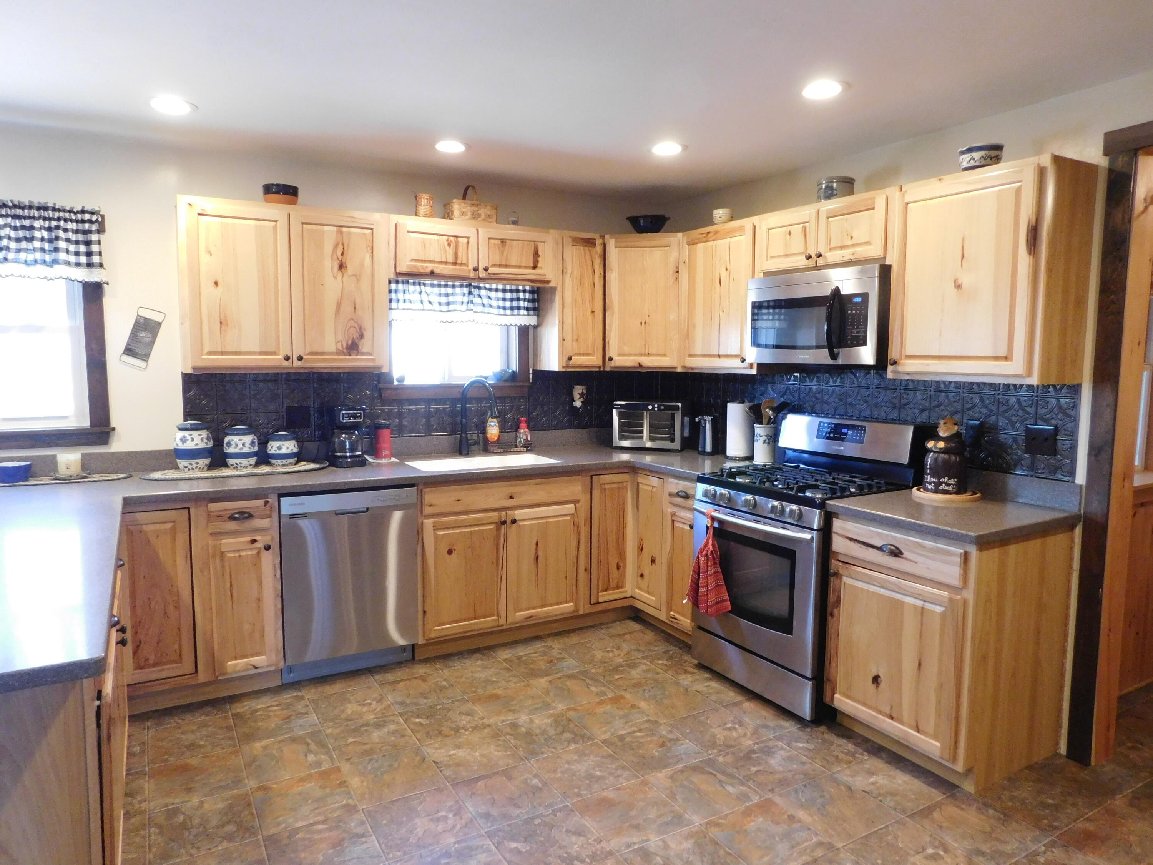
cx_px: 576
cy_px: 432
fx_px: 766
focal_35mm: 23
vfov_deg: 58.9
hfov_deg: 73.9
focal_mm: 4
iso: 400
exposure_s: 1/25
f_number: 3
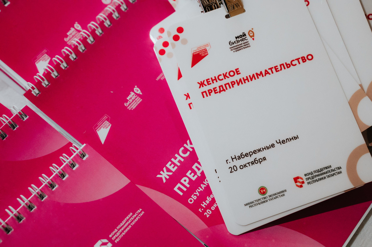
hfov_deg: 36.3
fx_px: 568
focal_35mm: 55
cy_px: 124
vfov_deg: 24.6
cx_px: 186
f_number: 5.6
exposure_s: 1/200
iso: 8000
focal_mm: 55
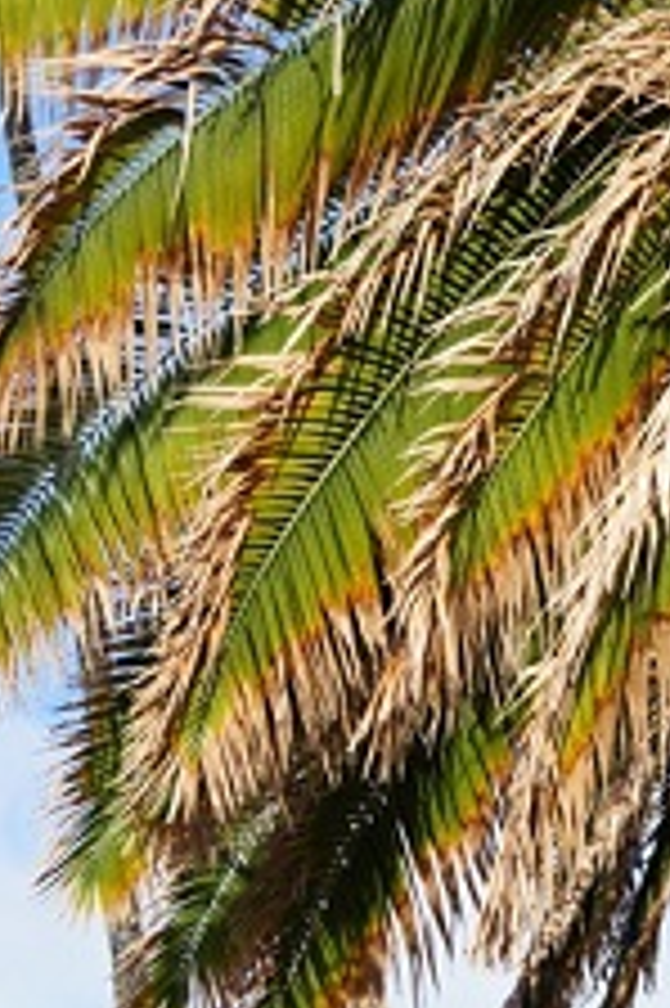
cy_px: 315
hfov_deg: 6.5
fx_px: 5899
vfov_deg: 9.7
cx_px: 414
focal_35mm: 211
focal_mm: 70
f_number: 8
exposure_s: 1/160
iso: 100
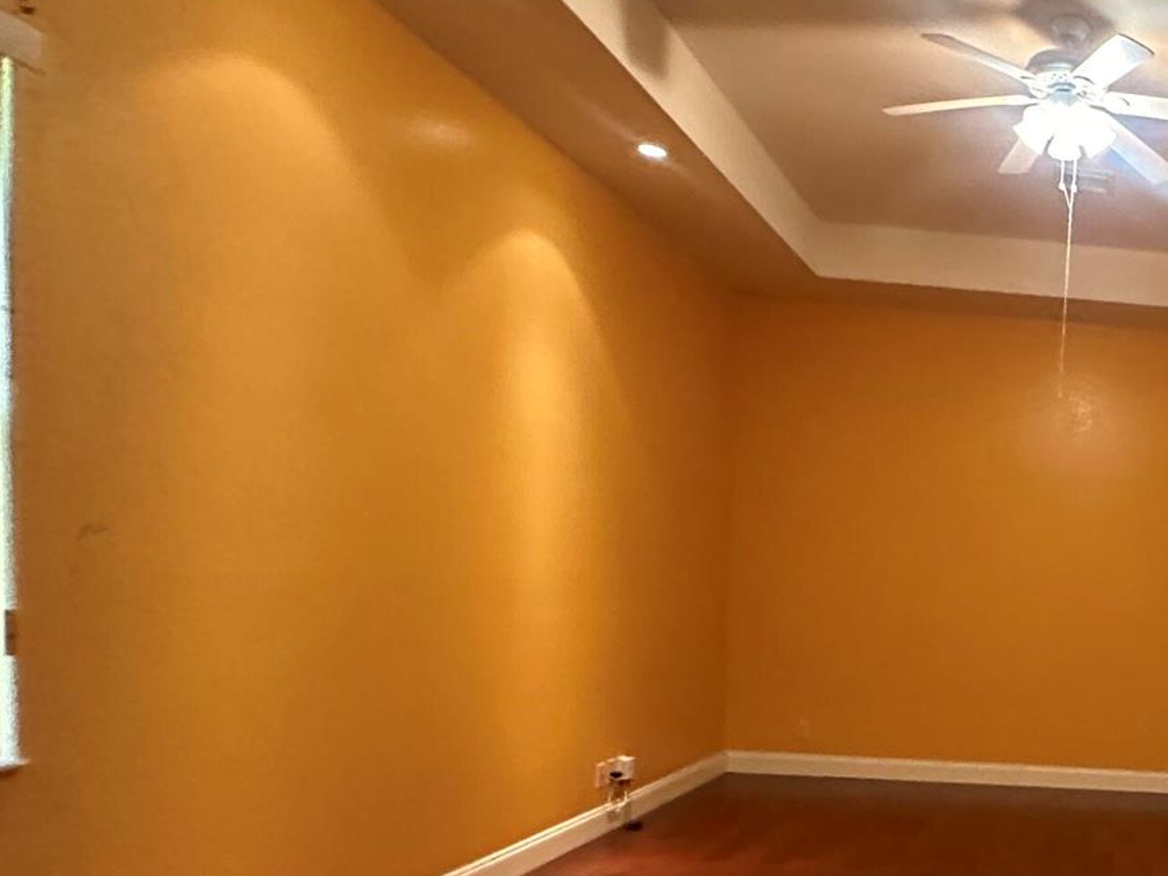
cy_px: 670
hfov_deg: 45.8
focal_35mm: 33
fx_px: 1114
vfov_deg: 41.5
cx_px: 1190
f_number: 2.2
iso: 640
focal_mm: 2.22
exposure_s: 1/60
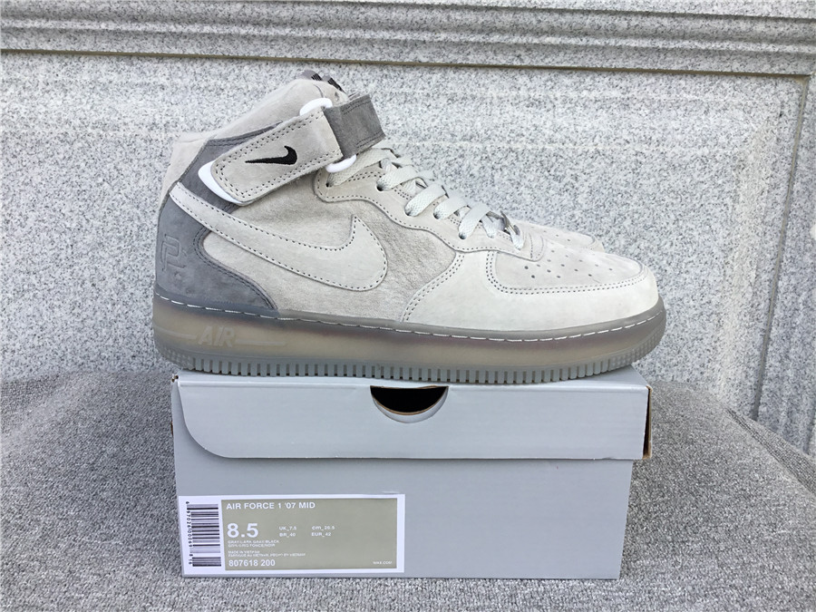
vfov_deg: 45.4
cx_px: 408
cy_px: 306
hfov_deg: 58.4
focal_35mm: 31
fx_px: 731
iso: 25
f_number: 2.4
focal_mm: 3.3
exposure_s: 1/199
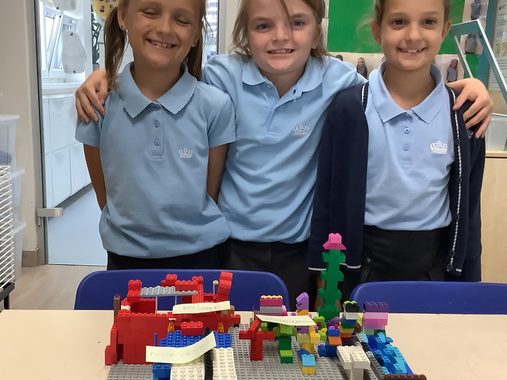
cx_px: 217
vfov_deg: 32.1
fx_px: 659
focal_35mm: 45
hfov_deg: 42.0
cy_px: 228
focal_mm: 3.3
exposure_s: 1/60
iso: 250
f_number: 2.4
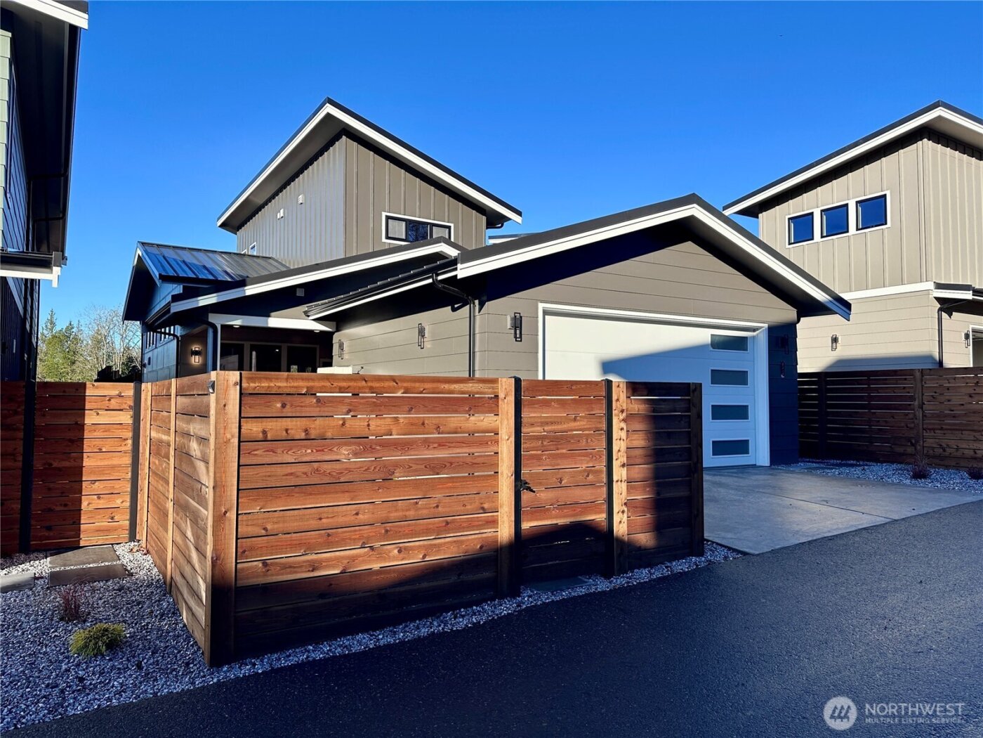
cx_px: 492
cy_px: 369
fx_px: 682
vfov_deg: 56.8
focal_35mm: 24
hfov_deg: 71.6
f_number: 1.78
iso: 80
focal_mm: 6.86
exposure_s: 1/2732
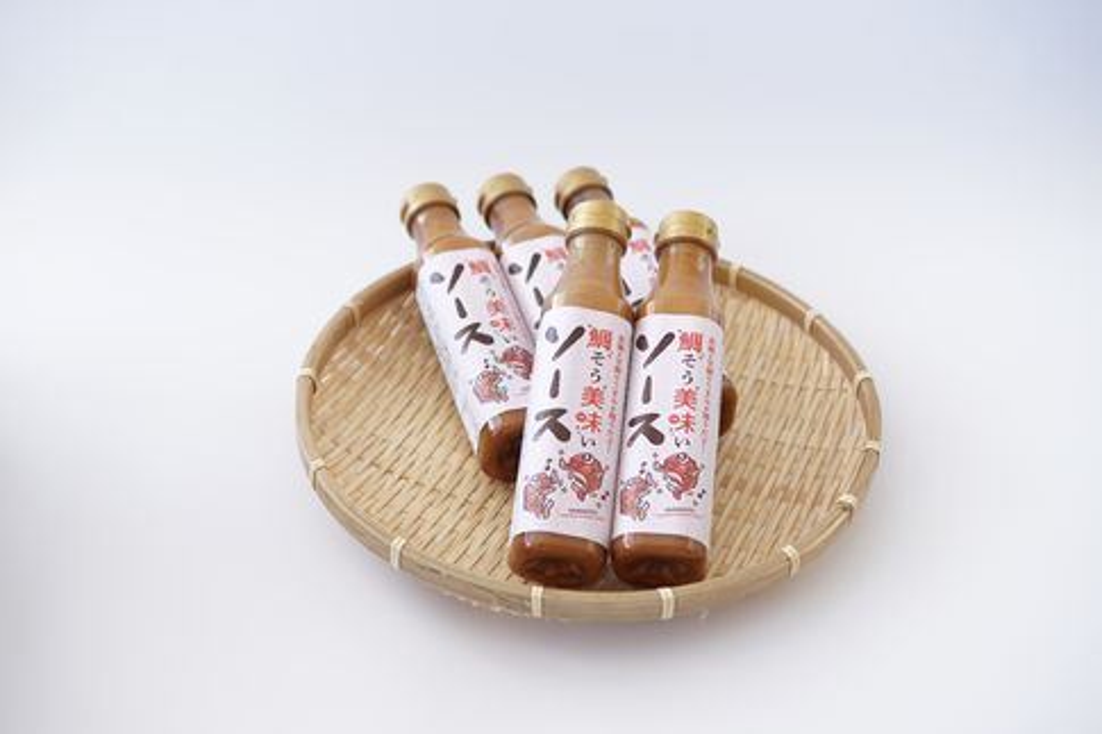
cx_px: 551
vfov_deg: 25.7
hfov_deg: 37.9
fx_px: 1606
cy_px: 367
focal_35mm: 52
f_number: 2.8
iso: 125
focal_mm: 35
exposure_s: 1/15
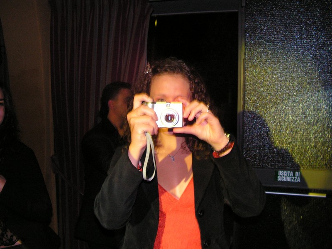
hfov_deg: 51.4
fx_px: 345
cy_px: 124
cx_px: 166
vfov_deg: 39.7
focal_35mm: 36
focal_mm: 6
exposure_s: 1/40
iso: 200
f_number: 3.2
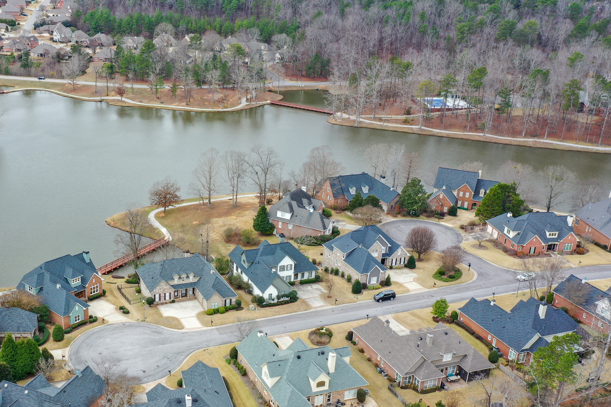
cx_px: 183
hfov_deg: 44.5
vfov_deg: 31.0
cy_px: 258
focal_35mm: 43
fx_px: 730
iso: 100
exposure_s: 1/60
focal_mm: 10.26
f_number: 5.6
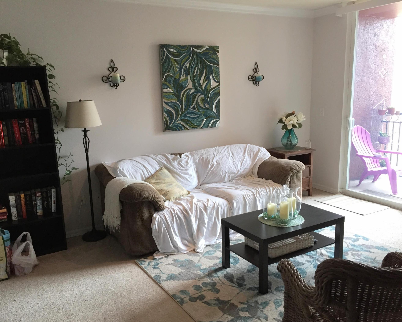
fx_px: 369
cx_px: 193
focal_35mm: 31
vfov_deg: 47.1
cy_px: 165
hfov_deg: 57.2
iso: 50
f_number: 2.2
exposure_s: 1/30
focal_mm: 4.15
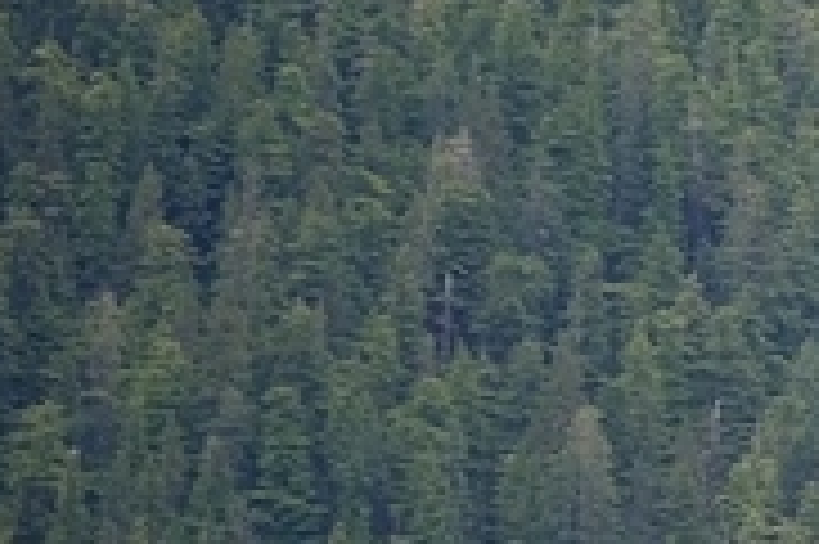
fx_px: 16297
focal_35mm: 717
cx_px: 2776
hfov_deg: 2.8
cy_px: 45
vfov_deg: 1.9
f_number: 4.5
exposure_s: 1/250
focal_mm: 102
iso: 110
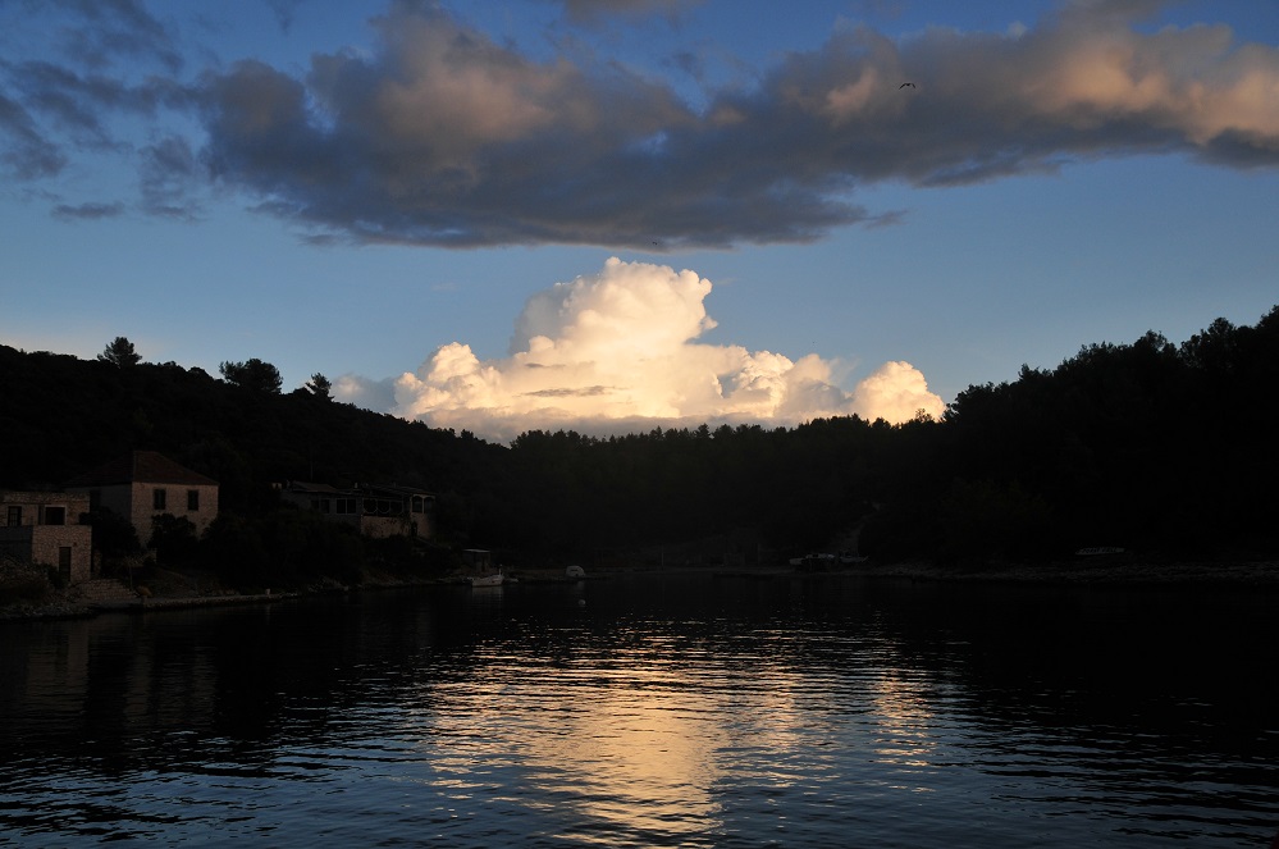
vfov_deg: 36.8
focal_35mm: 36
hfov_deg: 53.2
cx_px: 640
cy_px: 424
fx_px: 1277
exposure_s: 1/800
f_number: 6.3
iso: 250
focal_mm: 24
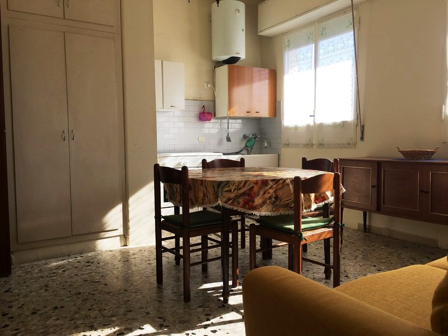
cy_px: 168
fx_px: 375
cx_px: 224
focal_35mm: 29
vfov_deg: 48.2
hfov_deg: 61.7
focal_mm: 4.15
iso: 25
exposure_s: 1/313
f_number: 2.2
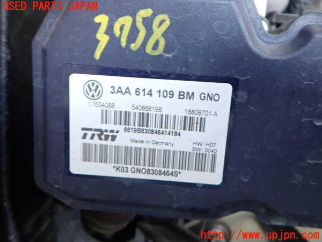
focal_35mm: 30
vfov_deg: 46.8
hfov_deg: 60.0
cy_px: 121
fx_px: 279
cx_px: 161
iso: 320
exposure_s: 1/30
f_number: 2.3
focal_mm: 5.4
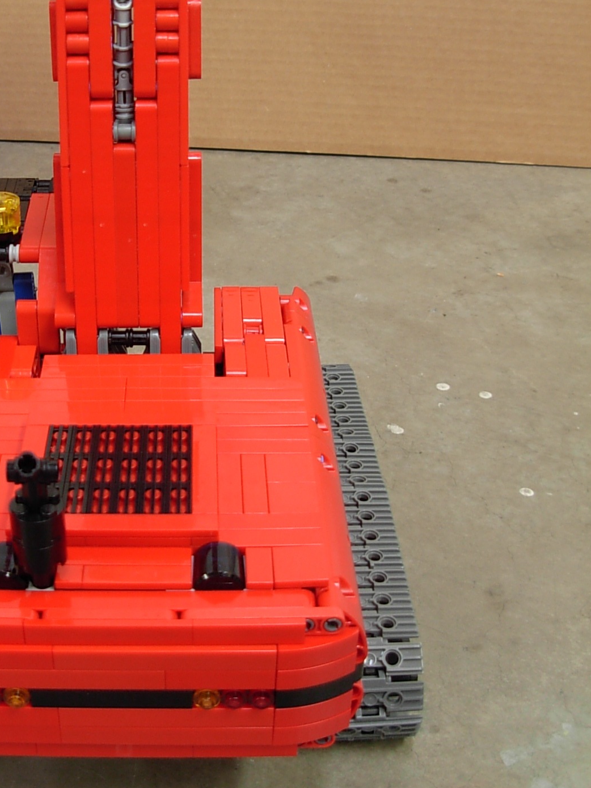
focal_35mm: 56
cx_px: 157
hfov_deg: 25.8
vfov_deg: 34.2
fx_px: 1275
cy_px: 295
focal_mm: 6.3
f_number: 2.9
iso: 79
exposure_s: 1/8.7
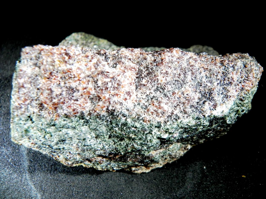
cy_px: 100
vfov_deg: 53.1
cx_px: 133
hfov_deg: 67.3
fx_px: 200
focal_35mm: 26
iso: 160
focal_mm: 4.6
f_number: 2.8
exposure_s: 1/86.1
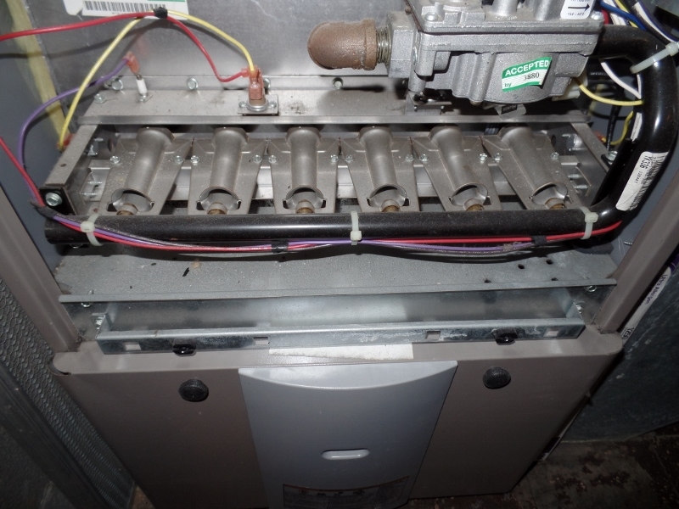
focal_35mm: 23
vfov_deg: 58.9
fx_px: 451
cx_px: 340
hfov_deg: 73.9
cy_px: 254
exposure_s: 1/30
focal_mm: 4.1
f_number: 2.8
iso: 100
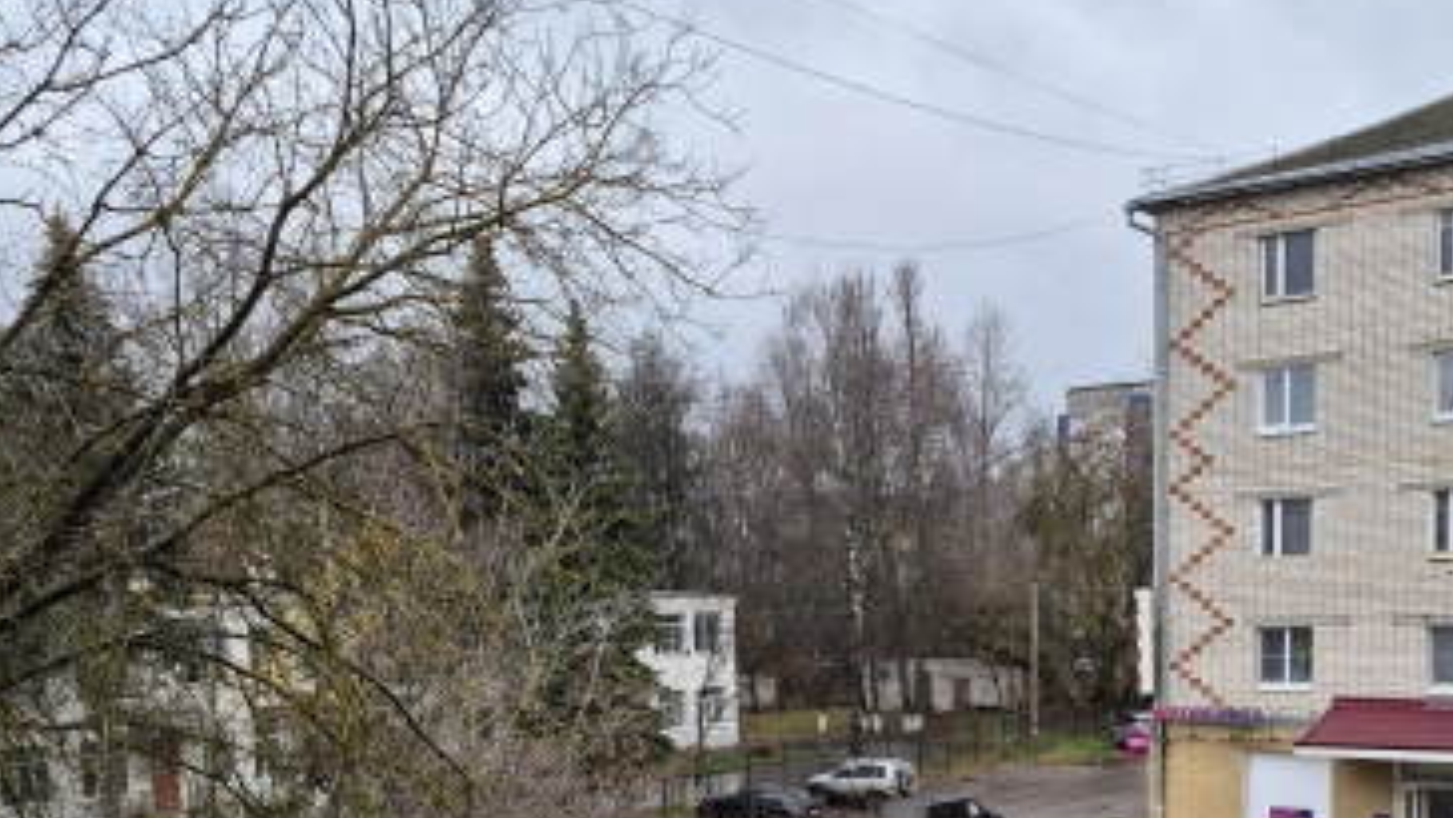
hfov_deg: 47.1
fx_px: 1657
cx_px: 878
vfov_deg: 26.9
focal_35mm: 43
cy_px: 718
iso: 32
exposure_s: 1/180
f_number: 1.8
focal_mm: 5.4
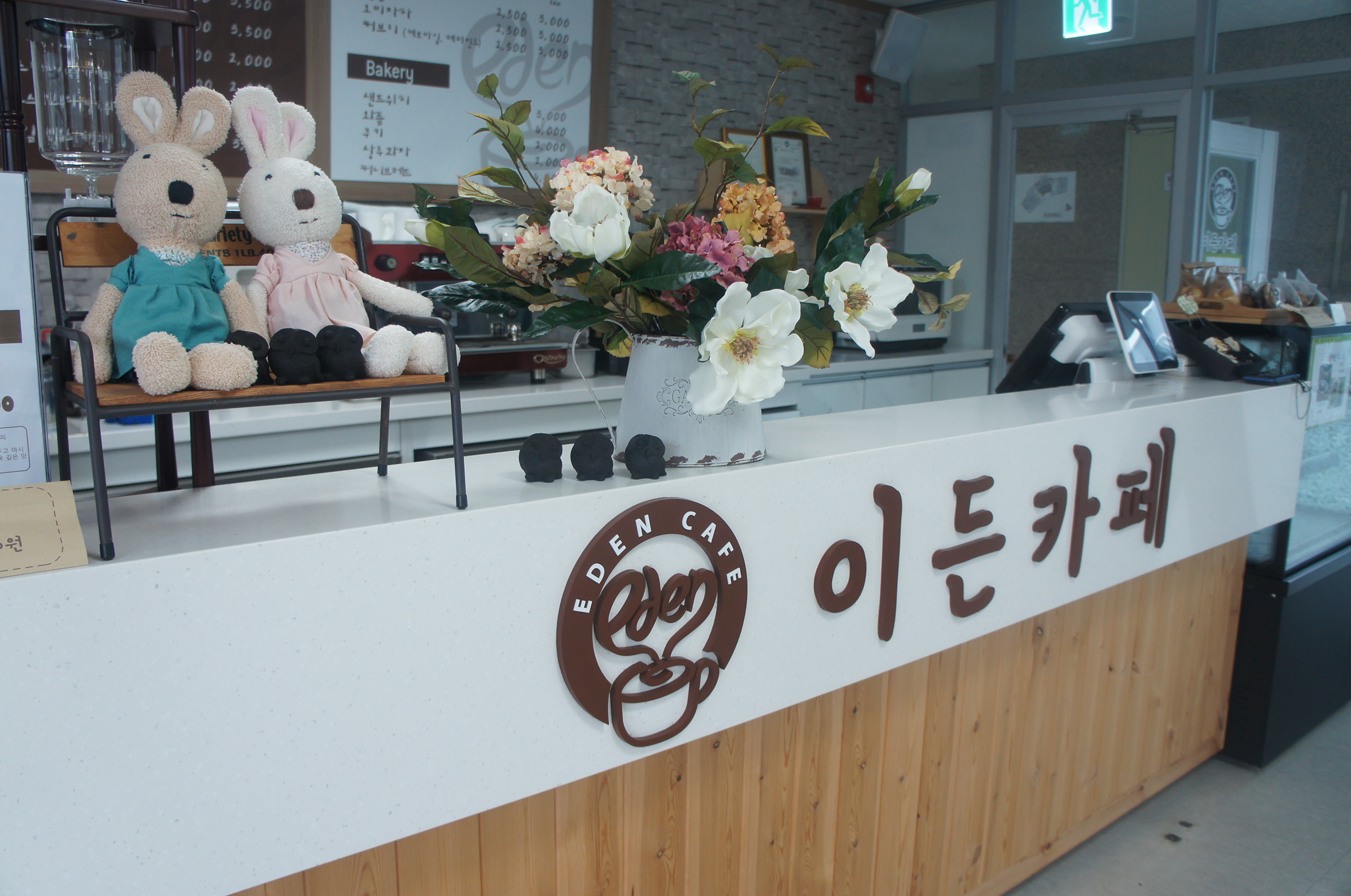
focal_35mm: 27
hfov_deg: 67.5
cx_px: 676
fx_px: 1012
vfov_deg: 47.8
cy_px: 448
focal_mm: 18
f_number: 4
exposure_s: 1/160
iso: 500
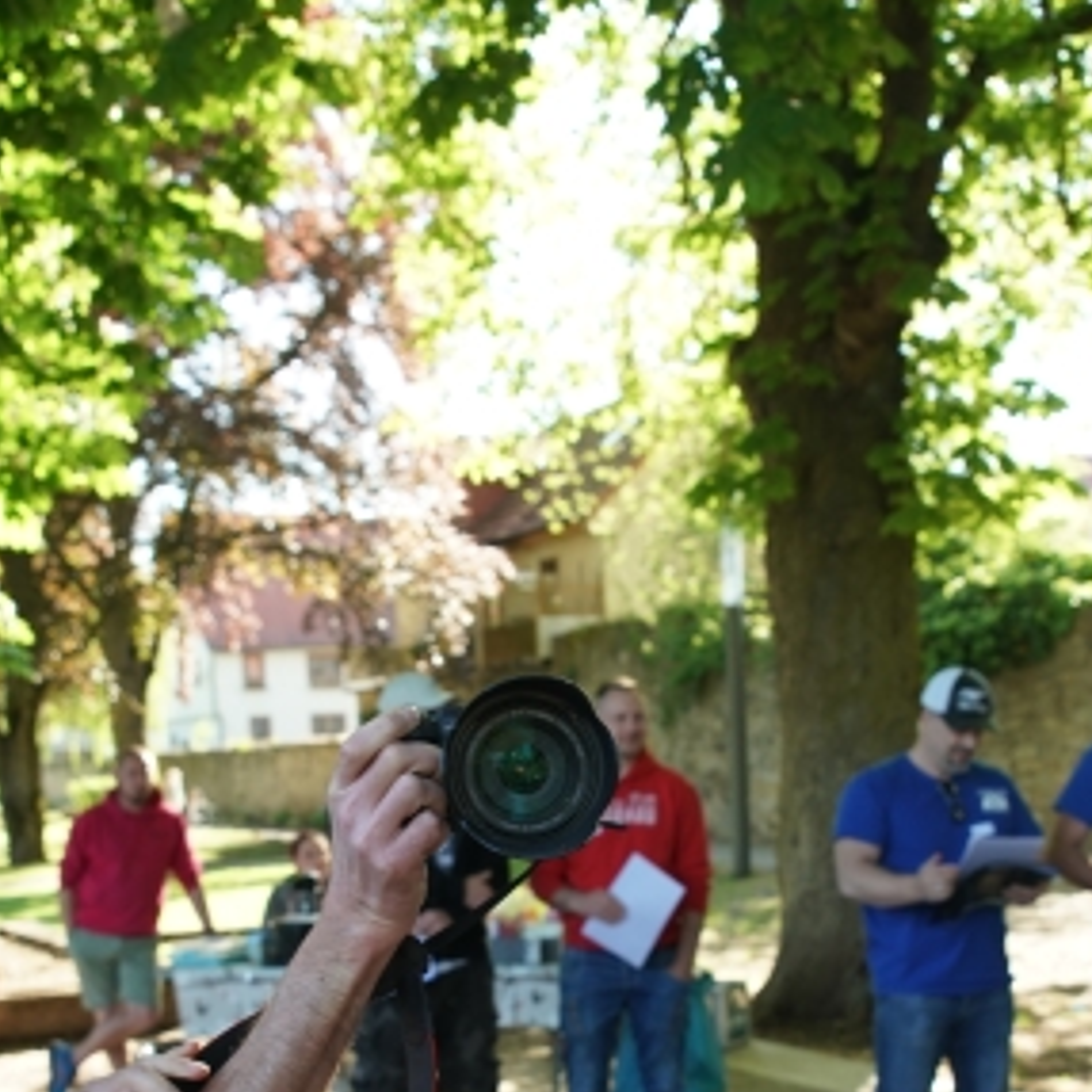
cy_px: 886
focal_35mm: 54
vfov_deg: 30.8
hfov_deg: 31.6
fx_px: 1927
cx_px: 554
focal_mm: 26
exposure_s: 1/250
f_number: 4.5
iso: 500
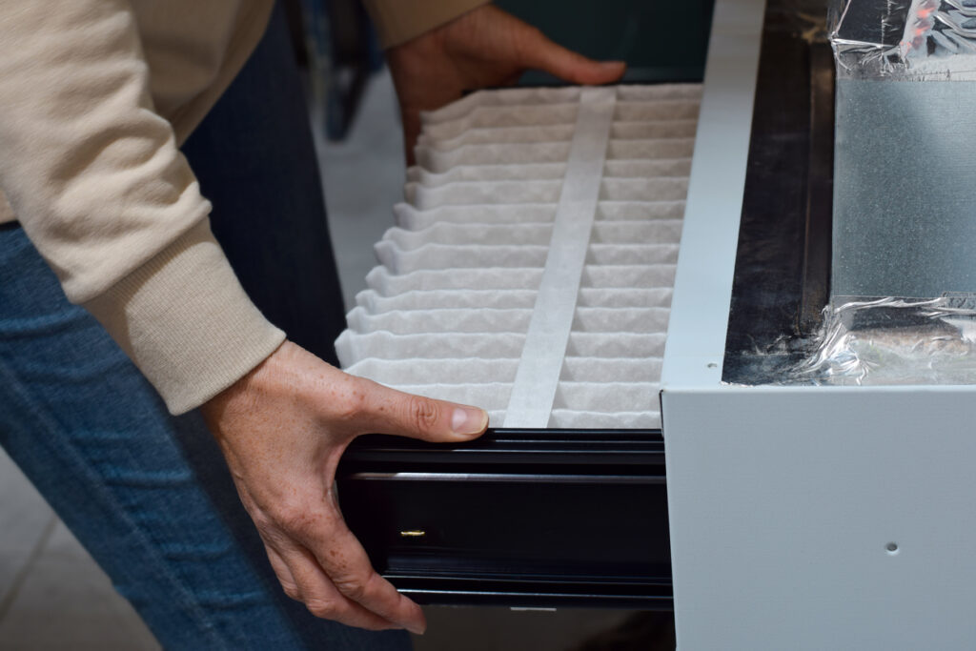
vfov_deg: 18.2
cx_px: 488
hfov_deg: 27.0
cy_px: 326
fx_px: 2033
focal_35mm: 75
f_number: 5
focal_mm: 50
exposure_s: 1/3
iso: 100
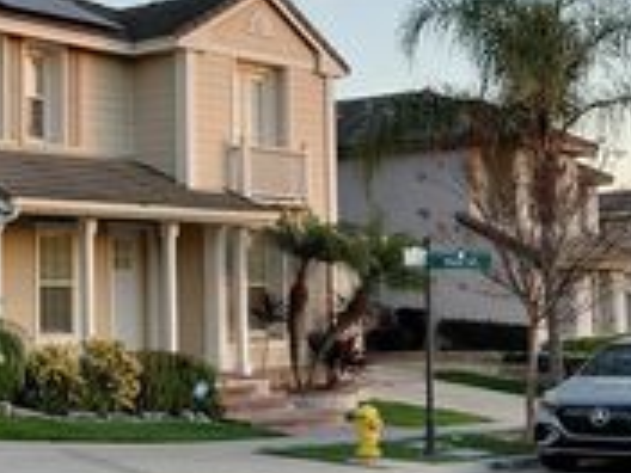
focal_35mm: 71
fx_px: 1294
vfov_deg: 20.7
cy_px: 220
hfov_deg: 25.5
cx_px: -57
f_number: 1.8
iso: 50
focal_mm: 4.69
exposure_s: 1/126
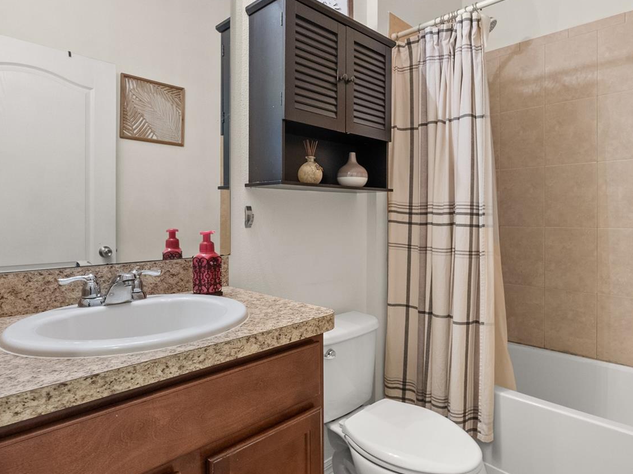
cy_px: 222
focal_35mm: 23
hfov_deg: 74.4
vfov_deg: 59.5
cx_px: 351
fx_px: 415
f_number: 7.1
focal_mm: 16.5
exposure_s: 1/10
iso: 1600
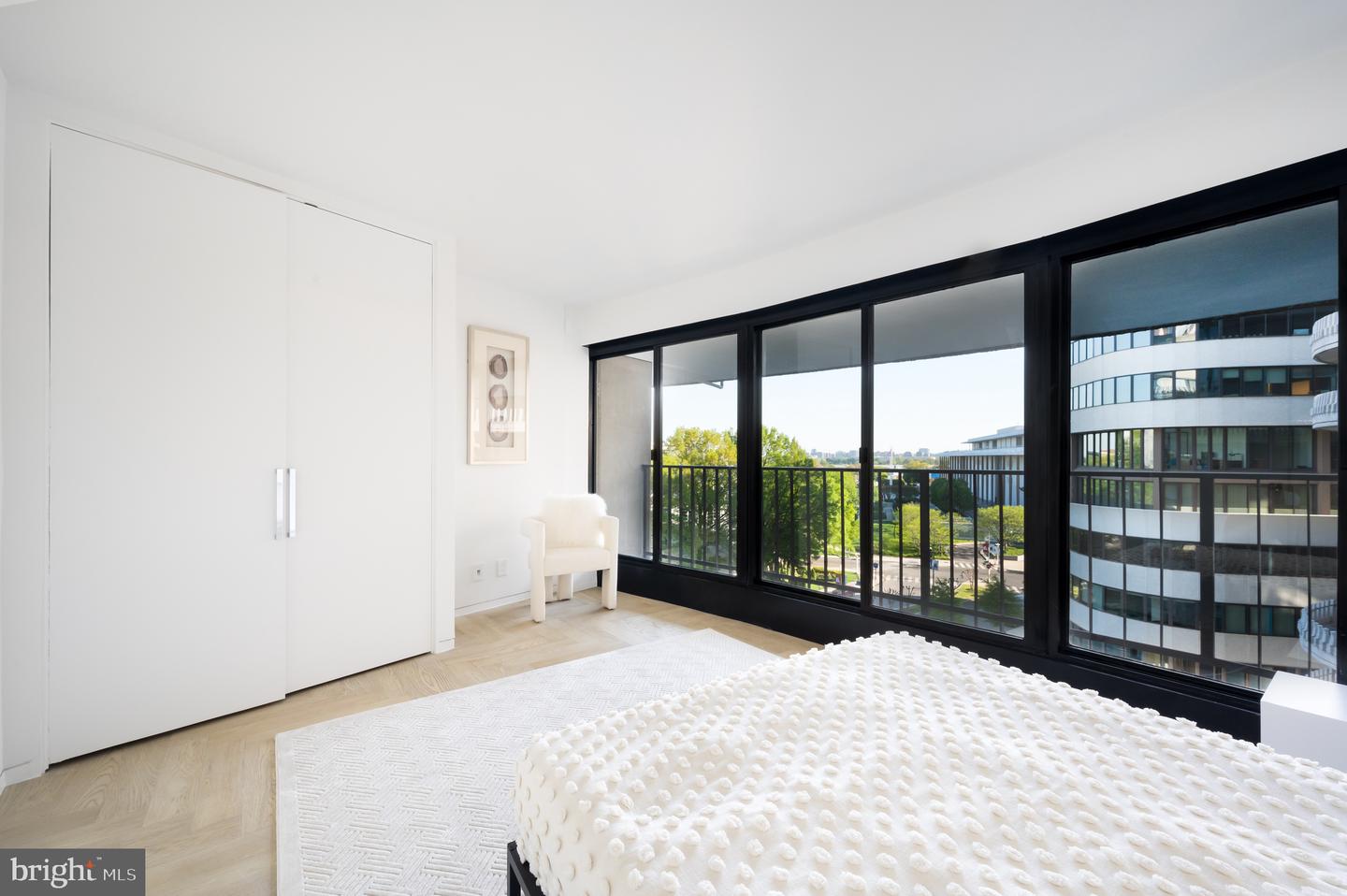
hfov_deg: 104.3
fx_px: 523
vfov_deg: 81.1
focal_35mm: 14
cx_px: 674
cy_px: 448
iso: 800
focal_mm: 14
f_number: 13
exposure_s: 1/250
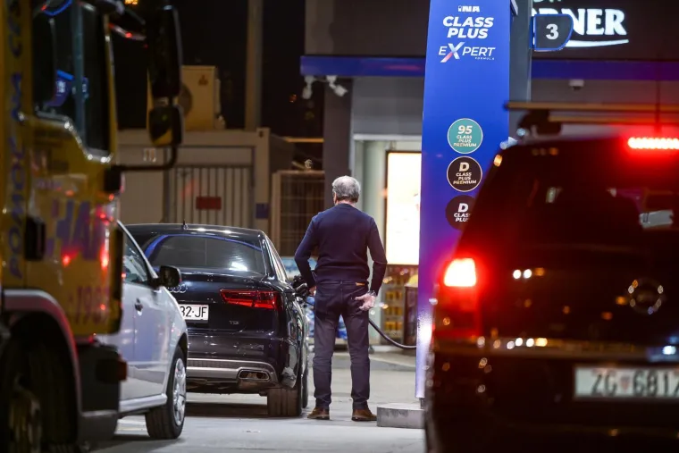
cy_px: 226
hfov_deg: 10.3
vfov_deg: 6.9
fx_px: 3773
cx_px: 340
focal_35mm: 200
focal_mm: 200
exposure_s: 1/200
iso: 1250
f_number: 2.8
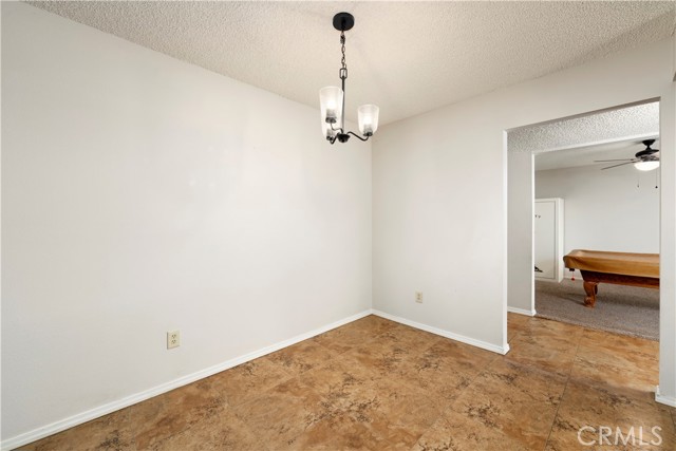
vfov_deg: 81.2
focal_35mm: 14
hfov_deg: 104.2
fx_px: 263
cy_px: 226
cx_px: 338
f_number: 7.1
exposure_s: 1/160
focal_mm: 14
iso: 320
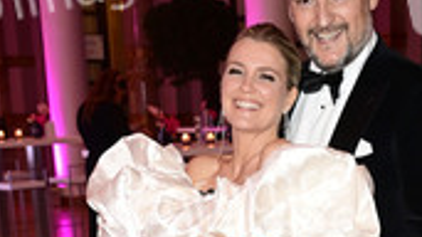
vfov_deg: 12.4
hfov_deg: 22.8
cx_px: 304
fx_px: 1040
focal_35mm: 93
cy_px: 348
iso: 2000
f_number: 5.6
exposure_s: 1/60
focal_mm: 38
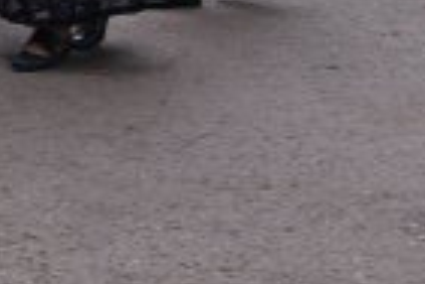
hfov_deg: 9.7
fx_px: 2408
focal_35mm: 204
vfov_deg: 6.5
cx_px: -277
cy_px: -287
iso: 100
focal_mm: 30
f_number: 5.6
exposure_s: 1/60
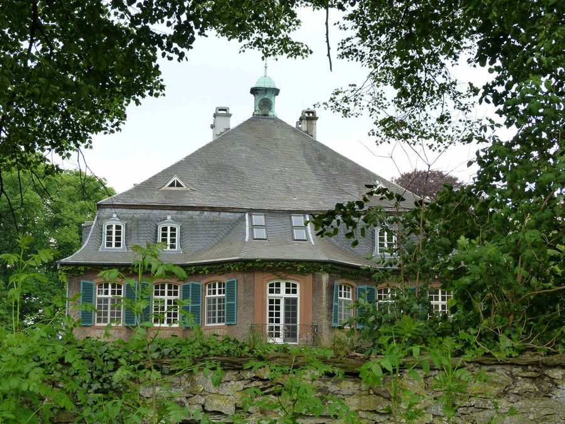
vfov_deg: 17.2
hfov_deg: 22.8
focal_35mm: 86
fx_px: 1404
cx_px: 282
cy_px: 212
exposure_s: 1/160
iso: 125
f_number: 4
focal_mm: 15.5
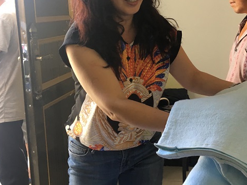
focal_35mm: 52
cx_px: 191
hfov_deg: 35.8
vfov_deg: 27.9
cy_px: 67
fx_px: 371
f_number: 2.2
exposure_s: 1/33
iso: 40
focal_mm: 4.15
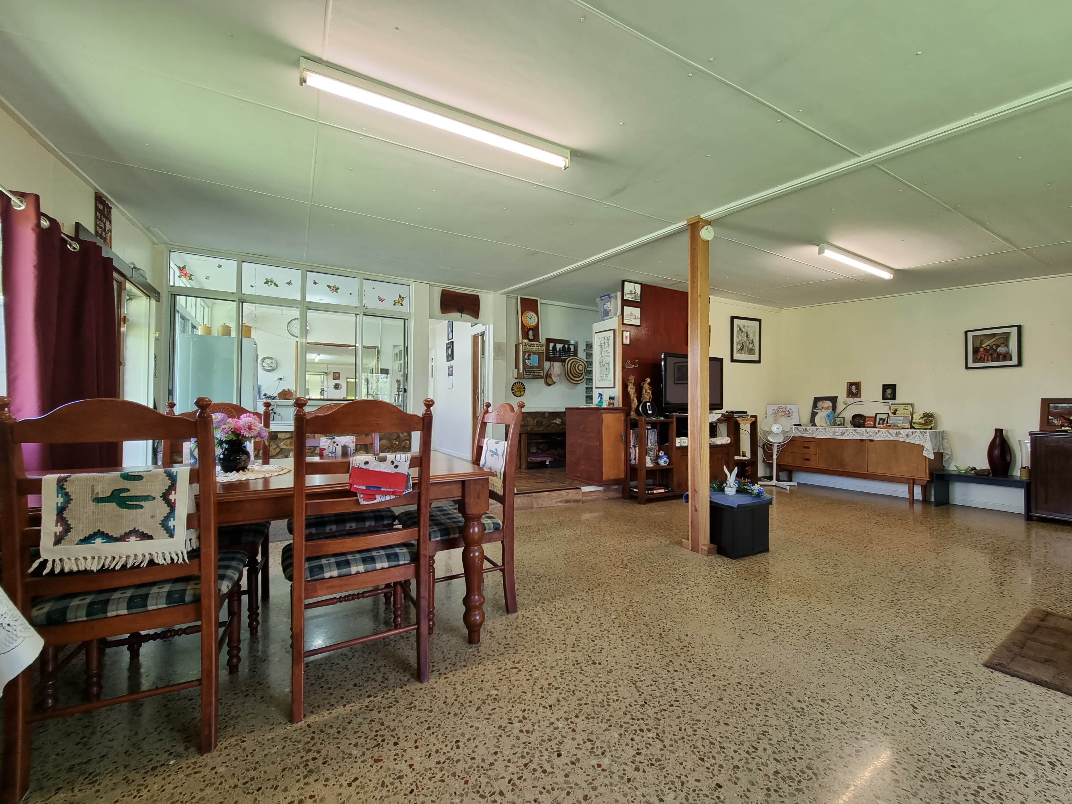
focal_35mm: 13
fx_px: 403
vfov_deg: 89.9
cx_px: 536
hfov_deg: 106.2
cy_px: 402
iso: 100
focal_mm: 2.2
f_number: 2.2
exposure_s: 1/50
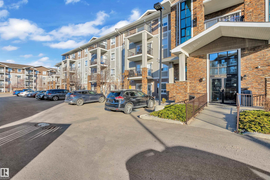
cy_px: 90
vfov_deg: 72.1
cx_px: 135
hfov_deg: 95.0
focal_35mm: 16
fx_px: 124
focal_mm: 11
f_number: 8
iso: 200
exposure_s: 1/200
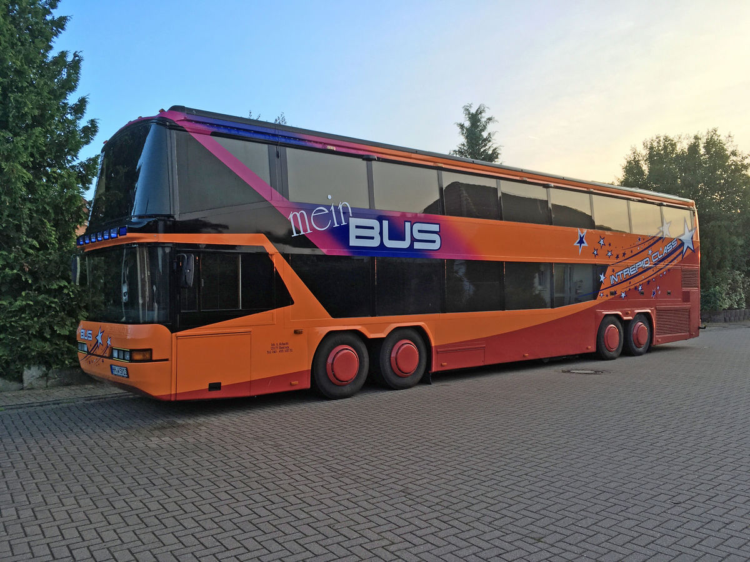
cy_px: 281
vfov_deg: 48.2
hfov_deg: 61.7
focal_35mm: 29
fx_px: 628
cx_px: 375
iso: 25
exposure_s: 1/100
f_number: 2.2
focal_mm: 4.15
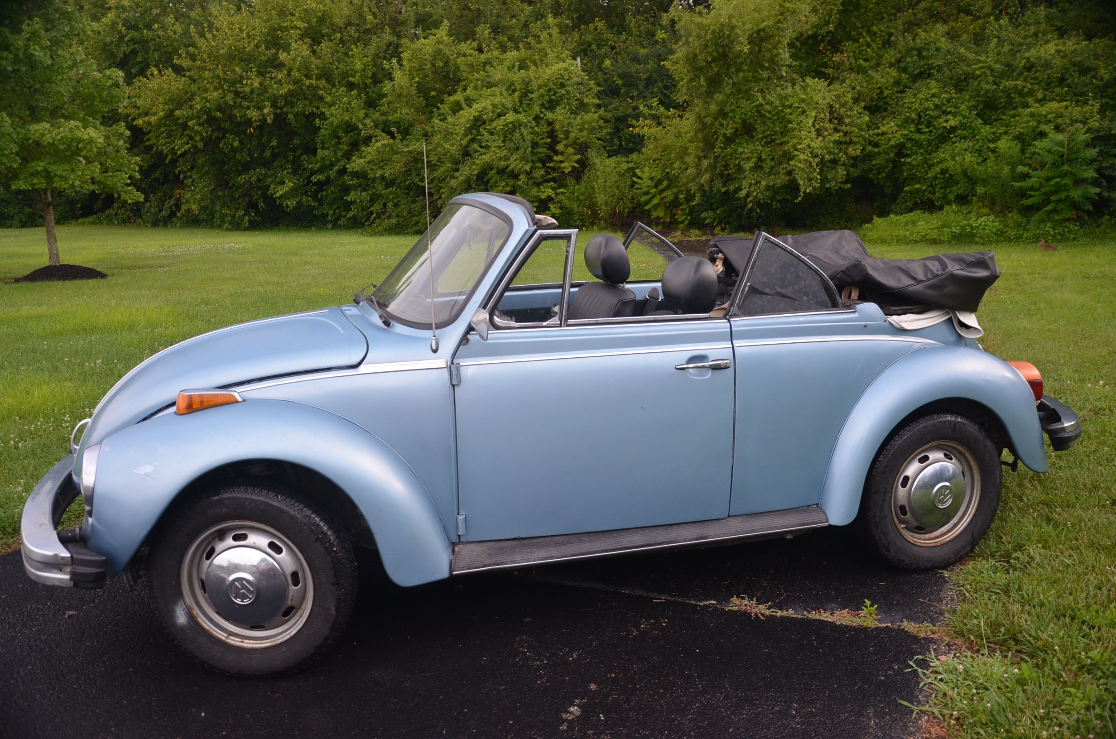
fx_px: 974
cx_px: 558
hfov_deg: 59.6
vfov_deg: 41.5
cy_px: 370
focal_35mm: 32
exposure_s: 1/60
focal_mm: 21
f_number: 4
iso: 400
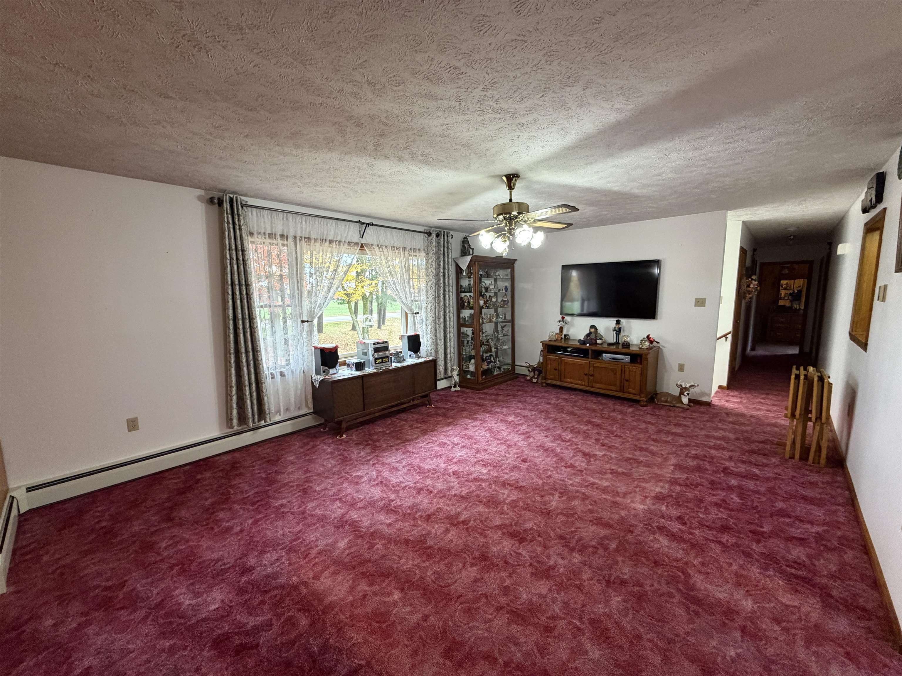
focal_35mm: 14
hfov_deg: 102.1
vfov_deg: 85.7
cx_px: 451
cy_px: 338
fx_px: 365
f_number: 2.2
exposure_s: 1/60
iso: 400
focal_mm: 2.22
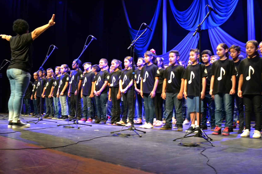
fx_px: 262
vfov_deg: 36.9
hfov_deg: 52.9
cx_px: 112
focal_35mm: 36
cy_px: 87
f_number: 5.6
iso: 3200
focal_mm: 20
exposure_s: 1/25
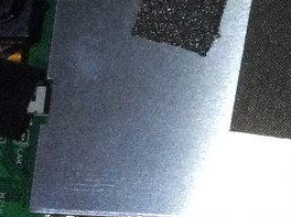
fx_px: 1091
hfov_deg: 14.6
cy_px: 55
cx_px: 367
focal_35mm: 130
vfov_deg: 11.3
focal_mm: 3.3
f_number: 2.4
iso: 200
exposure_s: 1/25
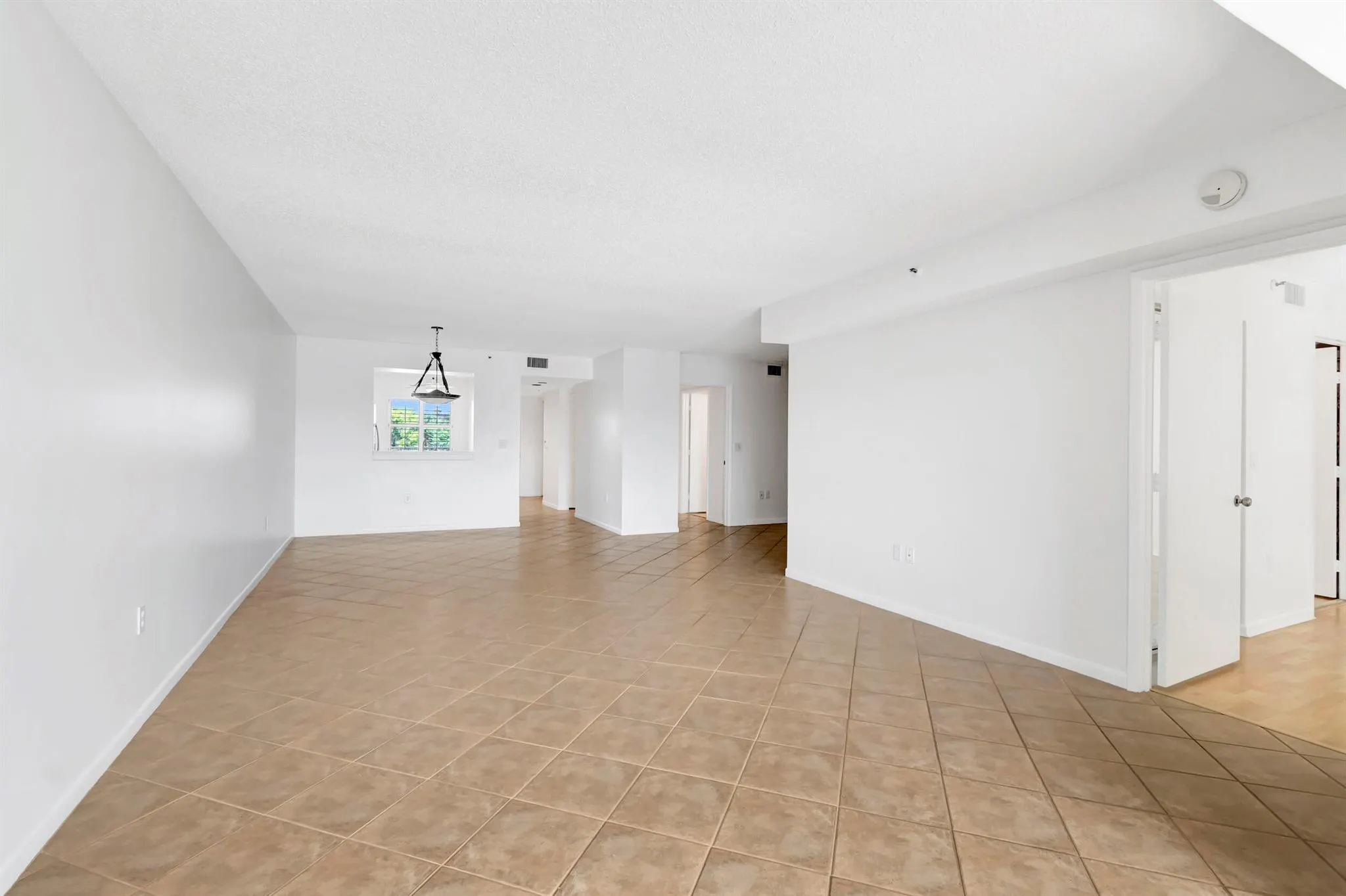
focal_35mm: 15
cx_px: 673
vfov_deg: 77.3
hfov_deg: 100.4
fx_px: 561
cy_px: 448
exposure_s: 1/15
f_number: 8
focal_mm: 10
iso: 500
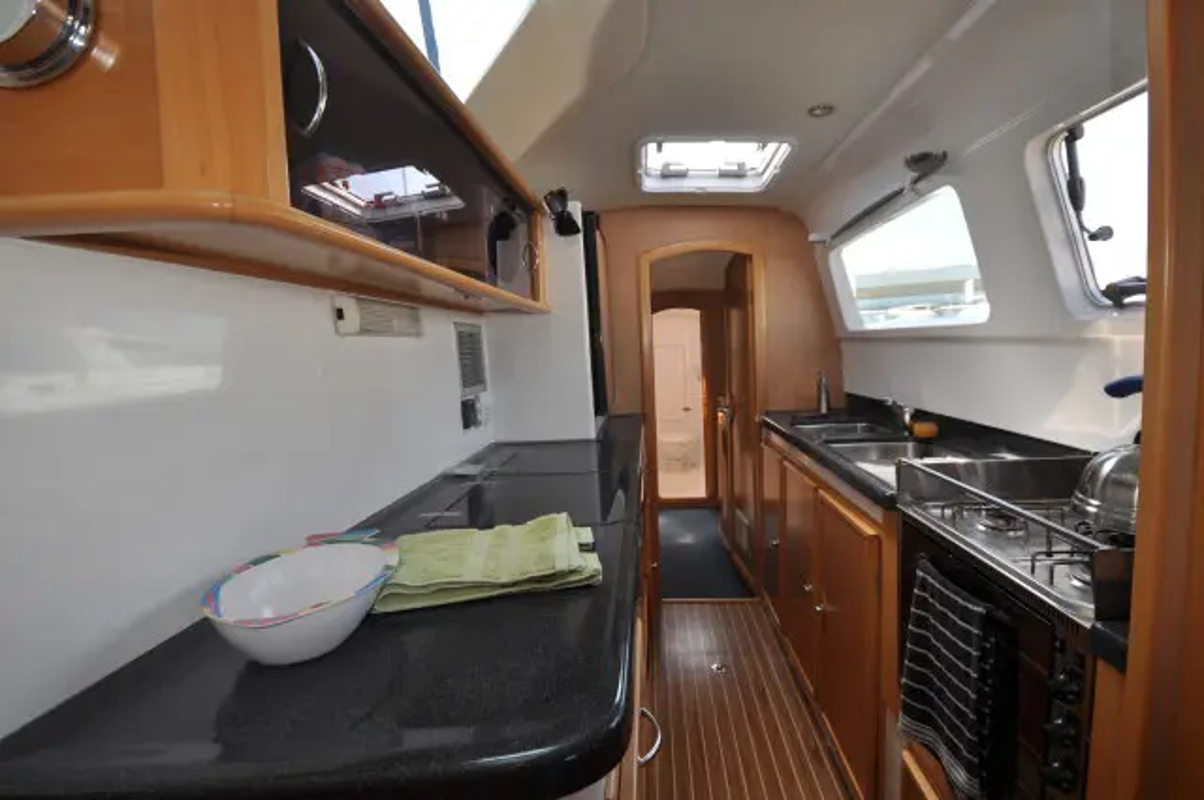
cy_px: 400
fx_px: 501
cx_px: 602
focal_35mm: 15
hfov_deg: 100.5
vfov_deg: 77.2
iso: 200
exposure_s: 1/200
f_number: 4.5
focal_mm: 10
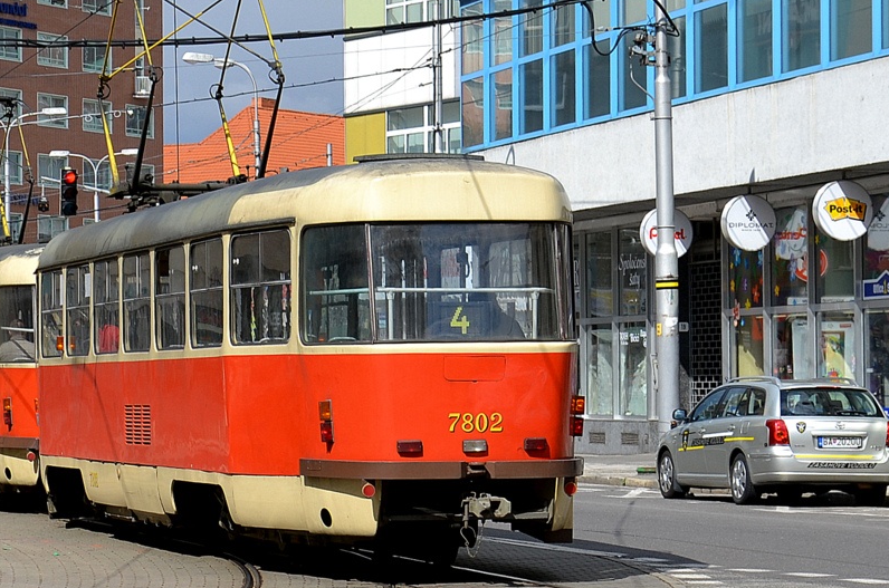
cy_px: 258
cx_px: 254
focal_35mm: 95
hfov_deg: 21.4
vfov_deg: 14.3
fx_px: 2341
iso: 100
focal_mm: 42
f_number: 8
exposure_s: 1/250
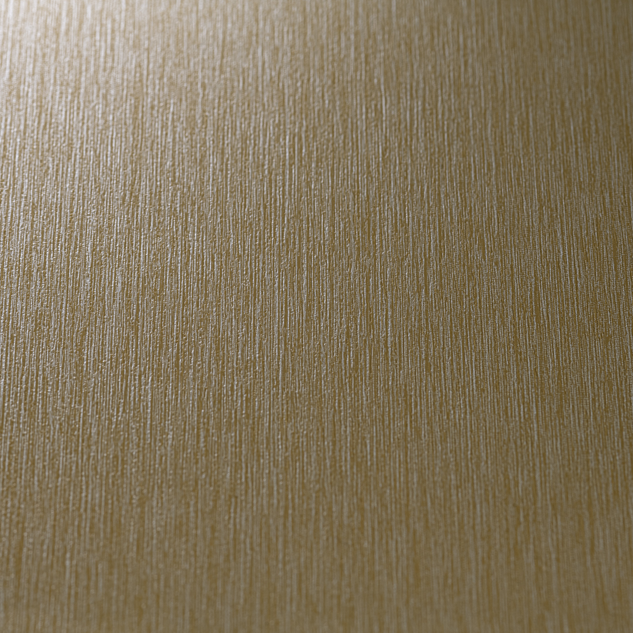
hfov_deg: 13.0
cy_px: 316
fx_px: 2772
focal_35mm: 134
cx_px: 225
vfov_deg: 13.0
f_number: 16
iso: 100
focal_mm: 105
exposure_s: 3
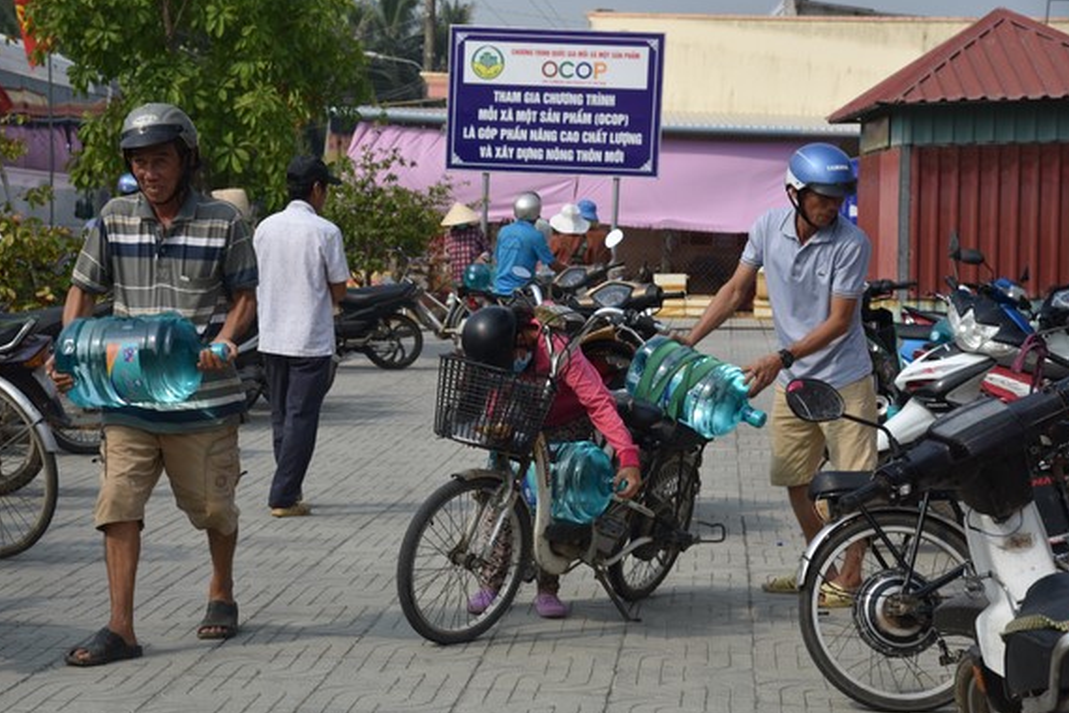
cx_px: 476
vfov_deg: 15.4
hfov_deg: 22.9
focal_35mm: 89
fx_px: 2643
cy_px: 383
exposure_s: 1/320
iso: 200
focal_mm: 78
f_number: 9
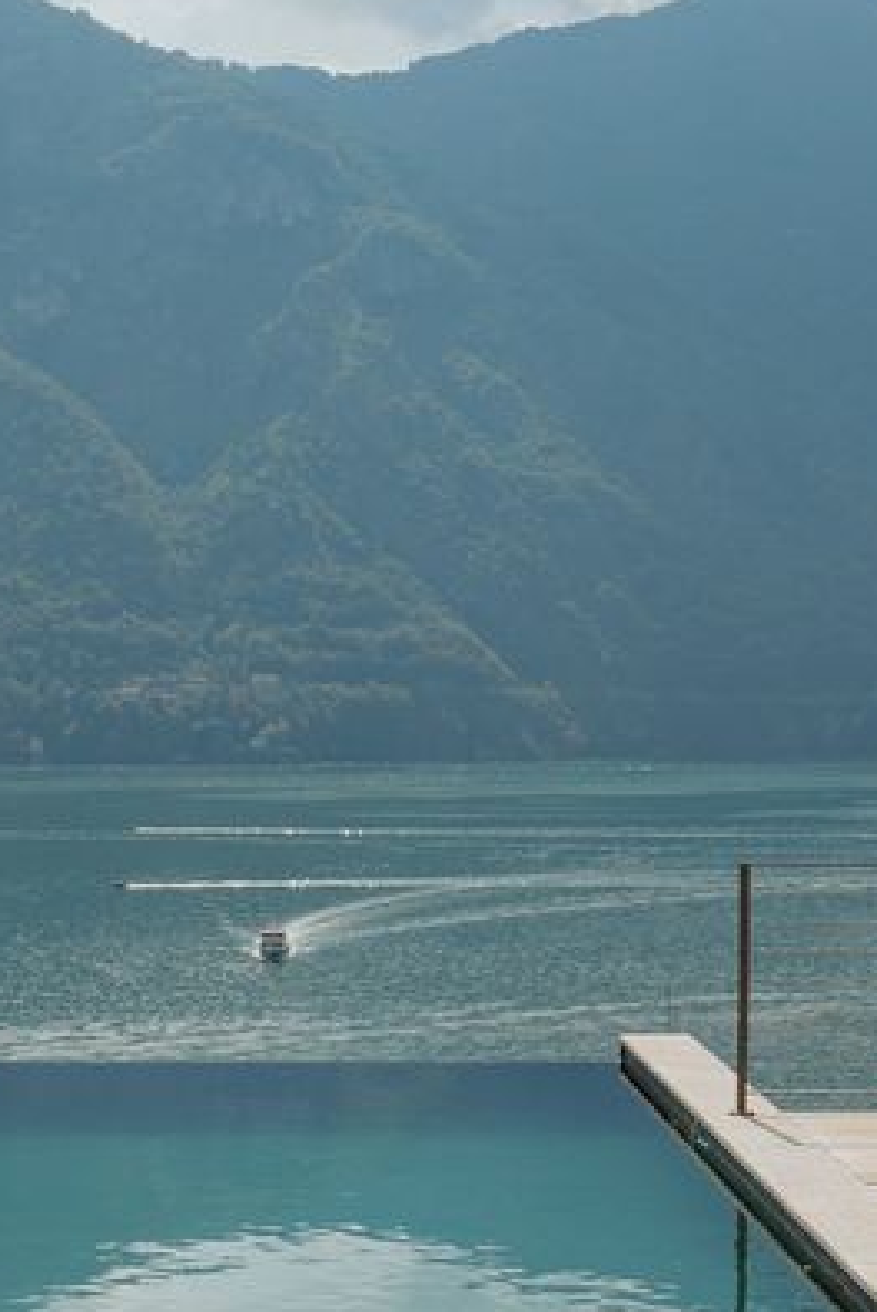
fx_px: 3720
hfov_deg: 13.4
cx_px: 229
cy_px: 893
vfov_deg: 19.9
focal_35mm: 102
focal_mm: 35
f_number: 11
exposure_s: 1/400
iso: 160
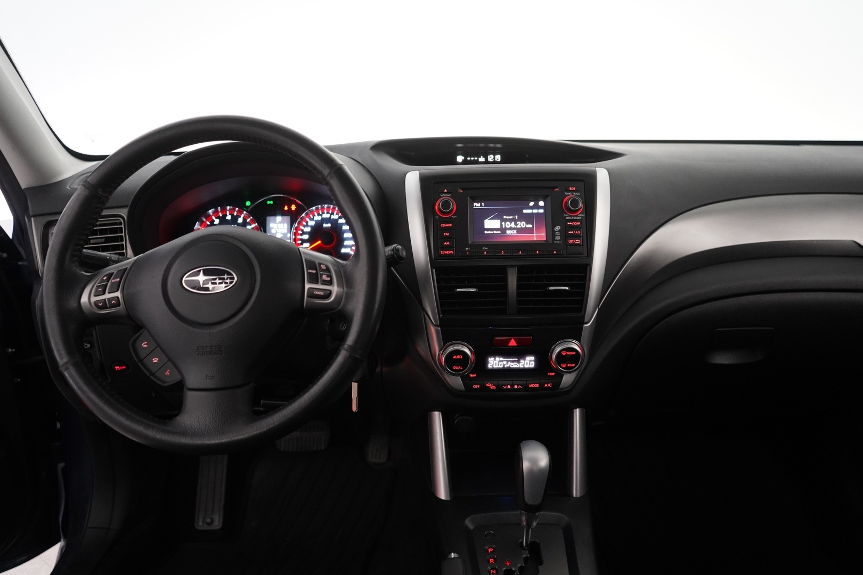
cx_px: 432
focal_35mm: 28
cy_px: 288
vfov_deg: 46.4
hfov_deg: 65.5
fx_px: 671
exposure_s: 1/60
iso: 4000
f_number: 3.5
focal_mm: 28
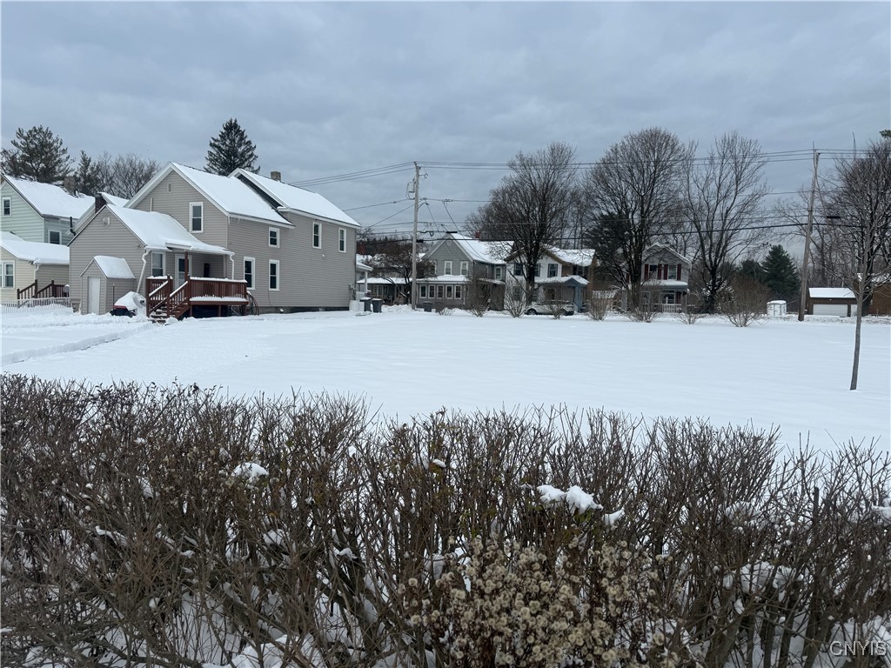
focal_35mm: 24
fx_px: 618
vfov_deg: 56.8
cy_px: 334
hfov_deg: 71.6
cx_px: 446
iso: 80
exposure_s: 1/2801
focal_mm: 6.76
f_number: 1.78
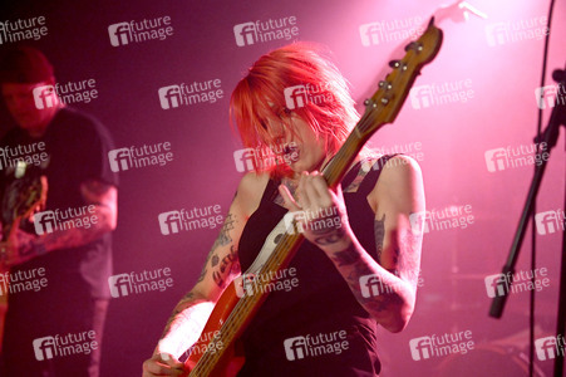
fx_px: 1100
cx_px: 283
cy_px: 188
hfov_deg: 28.9
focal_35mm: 70
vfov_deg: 19.4
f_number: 2.8
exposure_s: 1/400
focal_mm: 70
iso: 6400
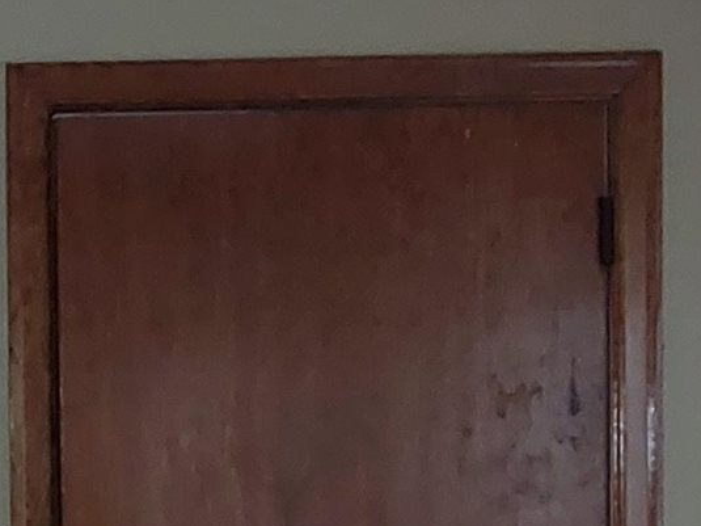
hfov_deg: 12.0
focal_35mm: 155
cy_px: 628
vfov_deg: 9.4
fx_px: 3138
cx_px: -419
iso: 400
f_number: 1.8
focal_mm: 4
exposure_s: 1/20
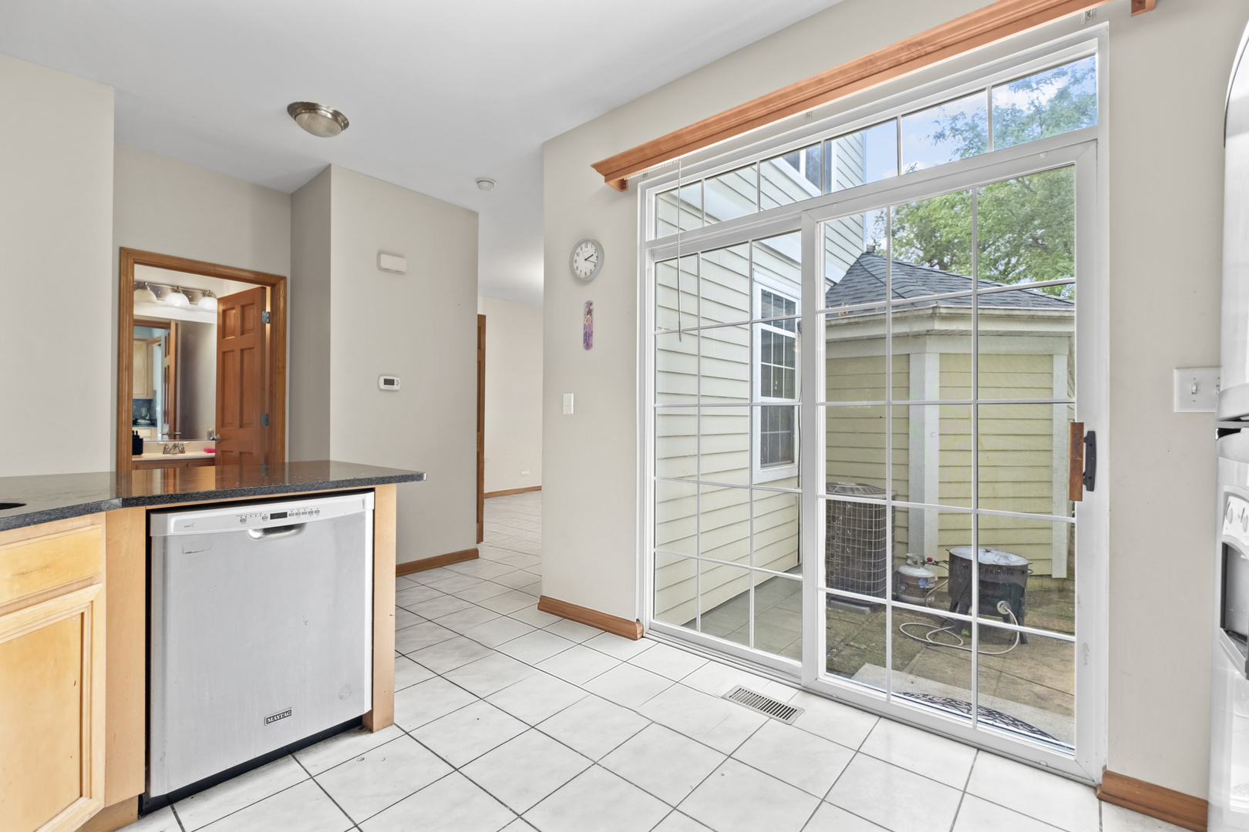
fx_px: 520
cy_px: 416
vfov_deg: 77.3
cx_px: 624
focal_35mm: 15
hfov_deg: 100.4
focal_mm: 10
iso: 320
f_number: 4
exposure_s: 1/6
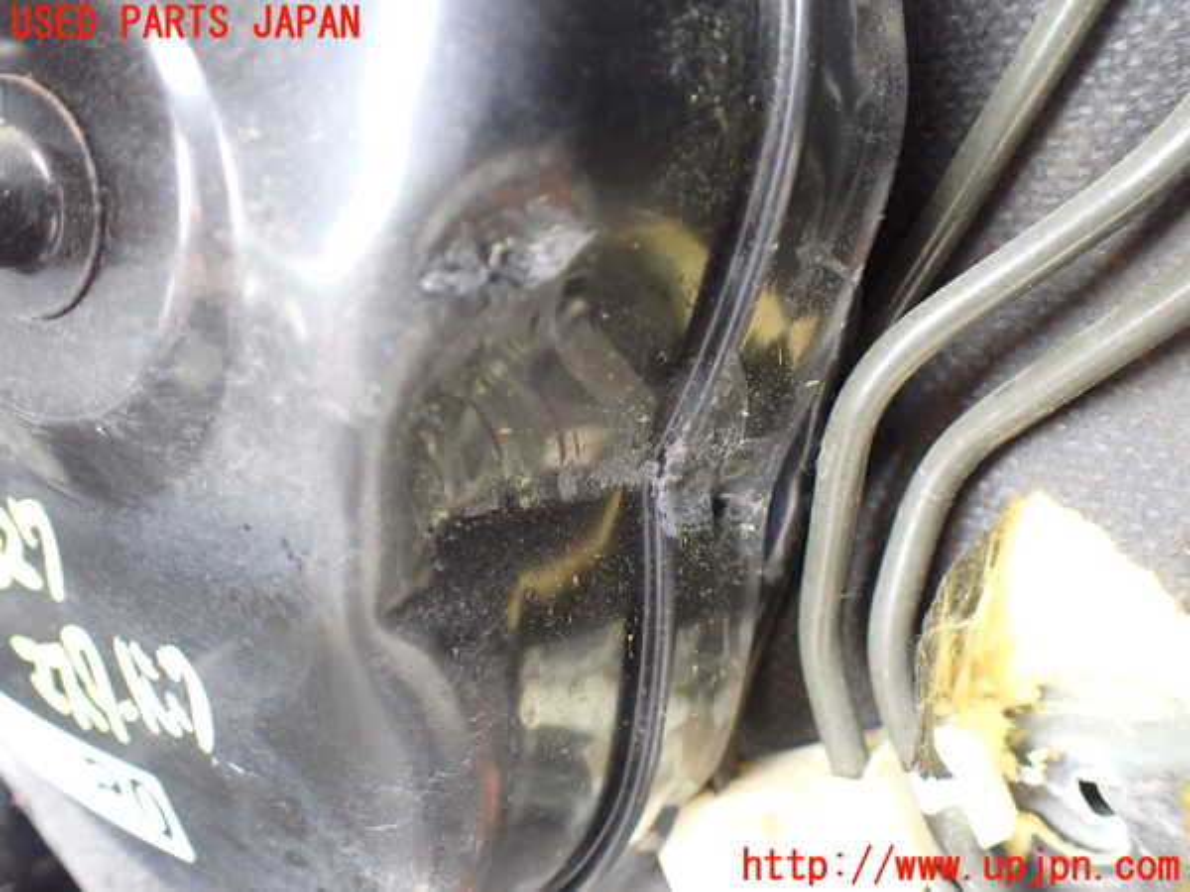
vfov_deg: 46.8
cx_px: 595
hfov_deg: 60.0
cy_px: 446
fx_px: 1031
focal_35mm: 30
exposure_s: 1/80
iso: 800
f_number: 2.3
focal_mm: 5.4
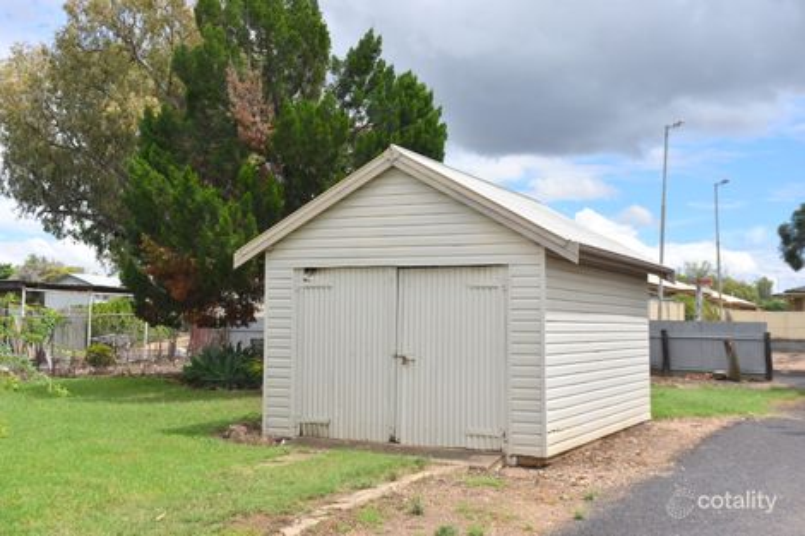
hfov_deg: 43.6
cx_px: 402
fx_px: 1006
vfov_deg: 29.8
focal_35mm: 45
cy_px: 268
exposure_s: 1/250
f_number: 10
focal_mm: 30
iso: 100
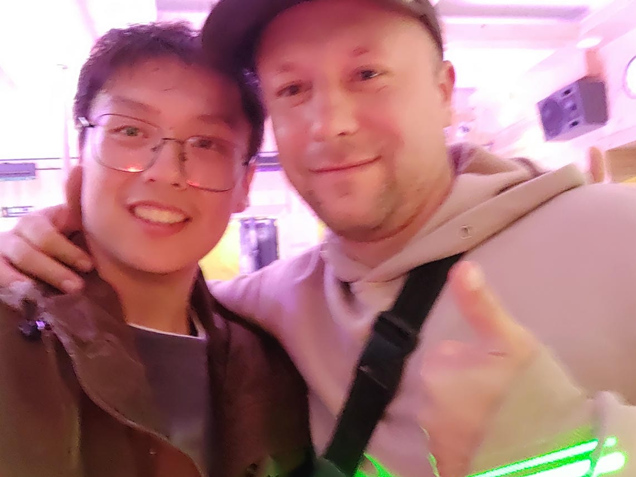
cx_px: 340
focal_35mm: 19
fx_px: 349
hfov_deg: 84.6
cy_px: 230
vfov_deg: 68.6
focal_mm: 3.04
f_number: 2.2
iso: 1327
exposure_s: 1/17
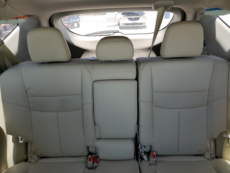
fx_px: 173
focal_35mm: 26
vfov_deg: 53.1
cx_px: 115
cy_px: 86
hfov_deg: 67.3
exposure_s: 1/312
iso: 50
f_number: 1.5
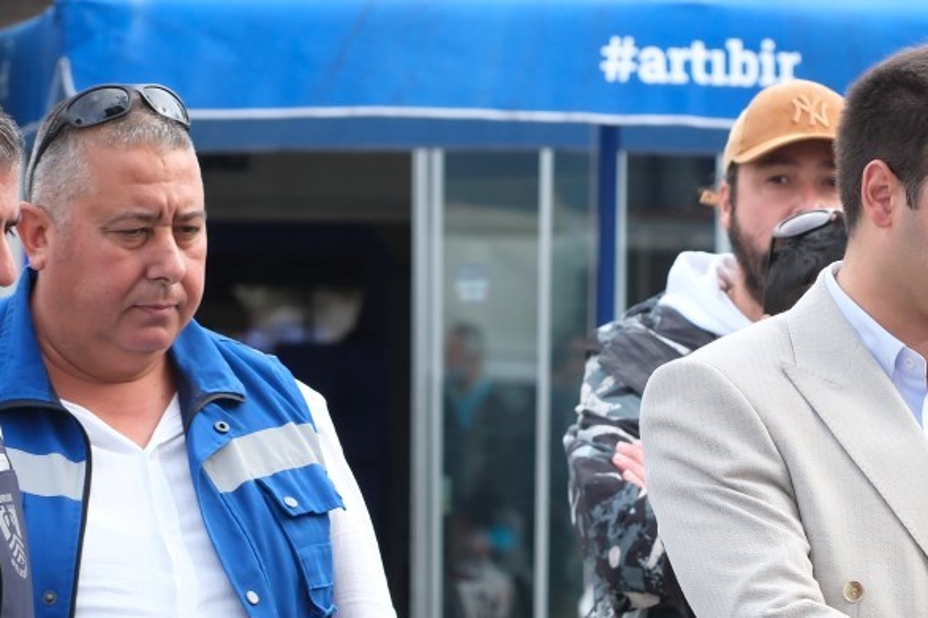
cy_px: 814
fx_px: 7473
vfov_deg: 4.7
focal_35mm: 290
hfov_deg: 7.1
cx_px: 919
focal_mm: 70
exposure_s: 1/500
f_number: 4
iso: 400
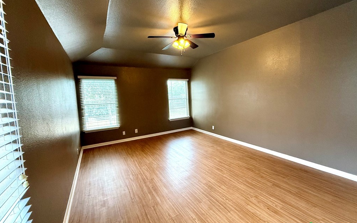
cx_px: 178
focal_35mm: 15
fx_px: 146
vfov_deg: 74.7
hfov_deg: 101.5
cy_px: 104
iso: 500
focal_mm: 2.22
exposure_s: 1/120
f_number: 2.2
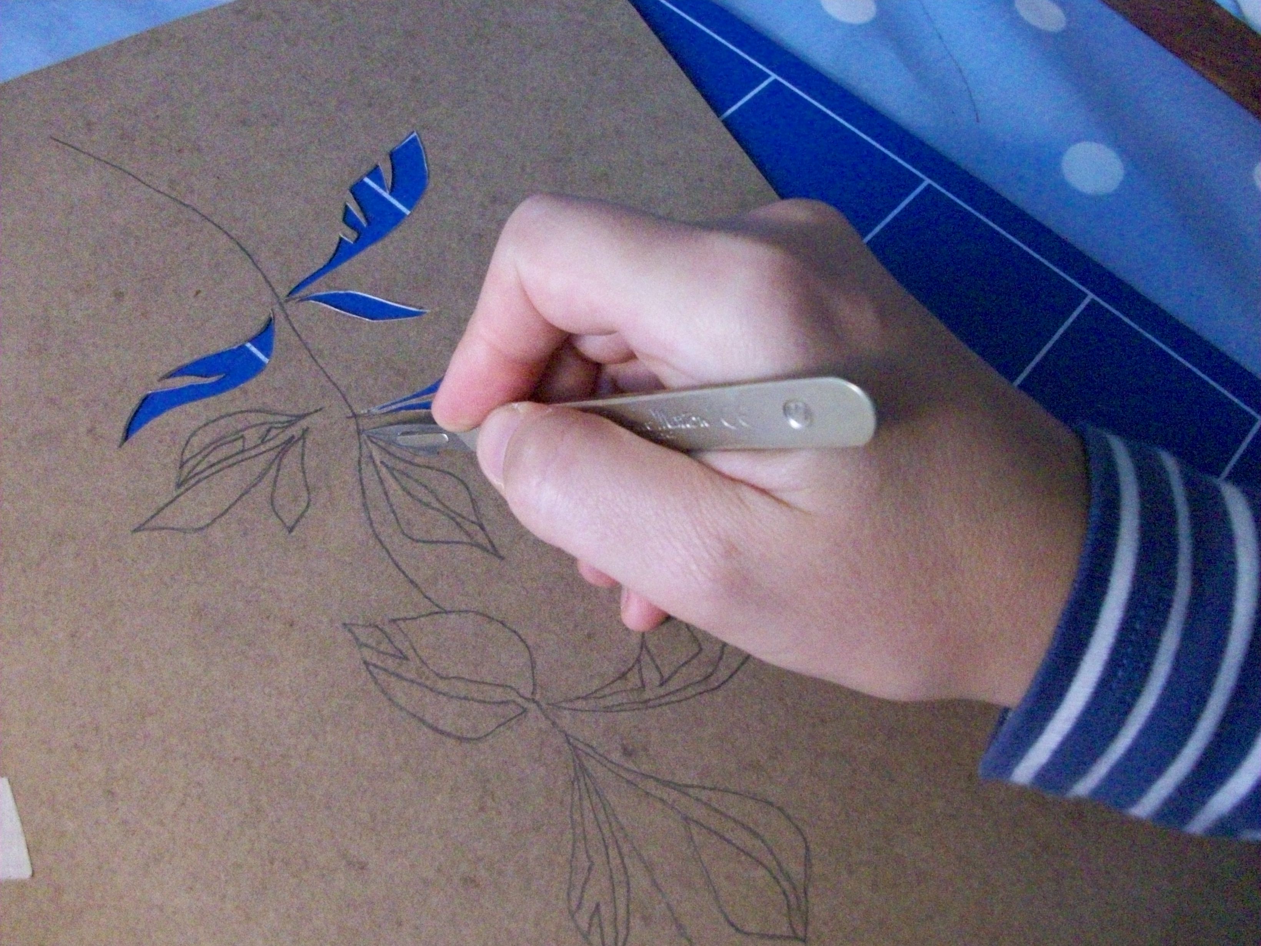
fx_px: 1239
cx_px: 630
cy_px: 473
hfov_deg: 54.0
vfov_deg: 41.8
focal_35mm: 34
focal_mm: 5.7
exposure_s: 1/128
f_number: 2.8
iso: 537
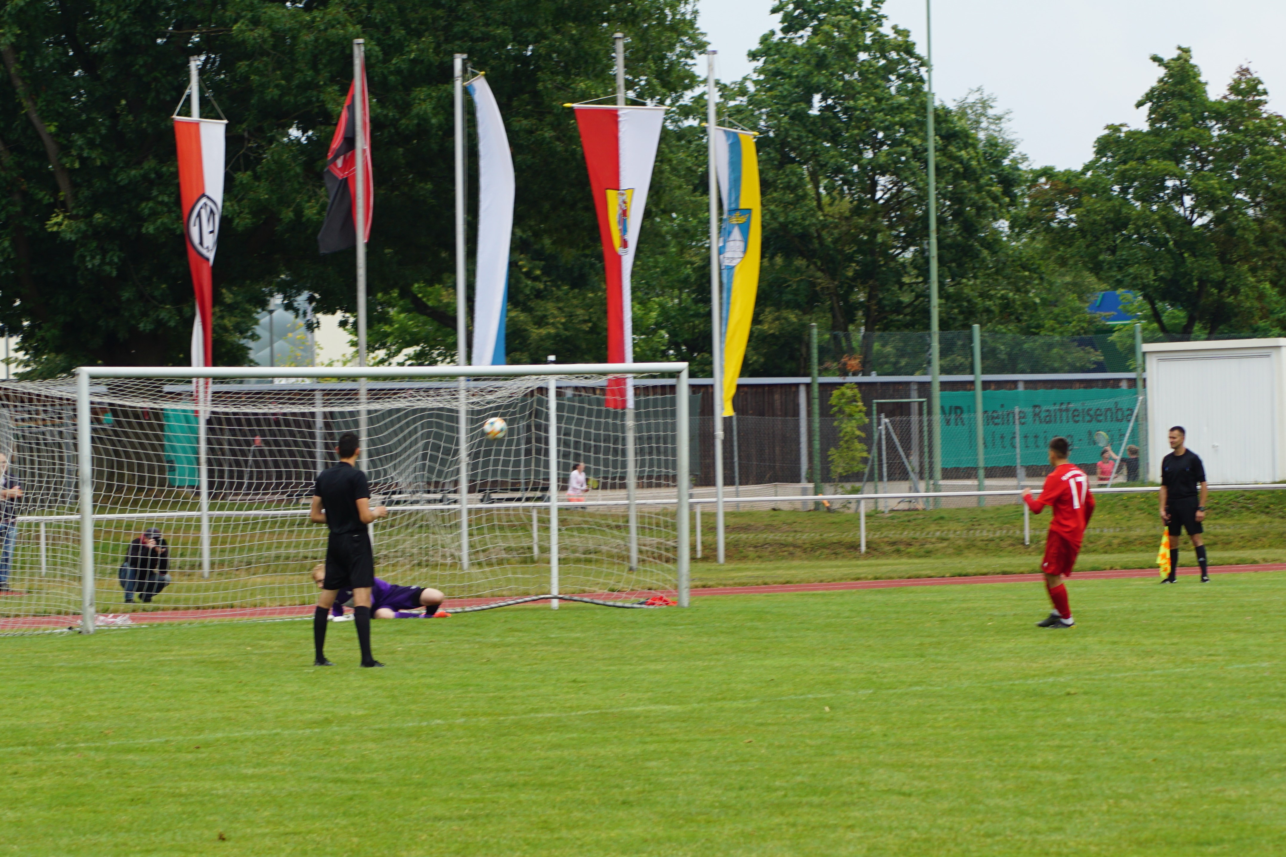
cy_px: 428
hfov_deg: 15.2
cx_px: 643
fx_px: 4822
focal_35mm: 135
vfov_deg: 10.2
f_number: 5.6
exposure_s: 1/200
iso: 100
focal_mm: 90
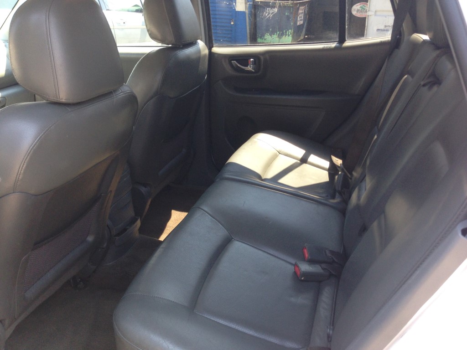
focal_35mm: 33
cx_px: 234
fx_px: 445
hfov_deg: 55.4
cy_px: 175
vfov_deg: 42.9
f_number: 2.4
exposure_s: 1/120
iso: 80
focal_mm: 4.12
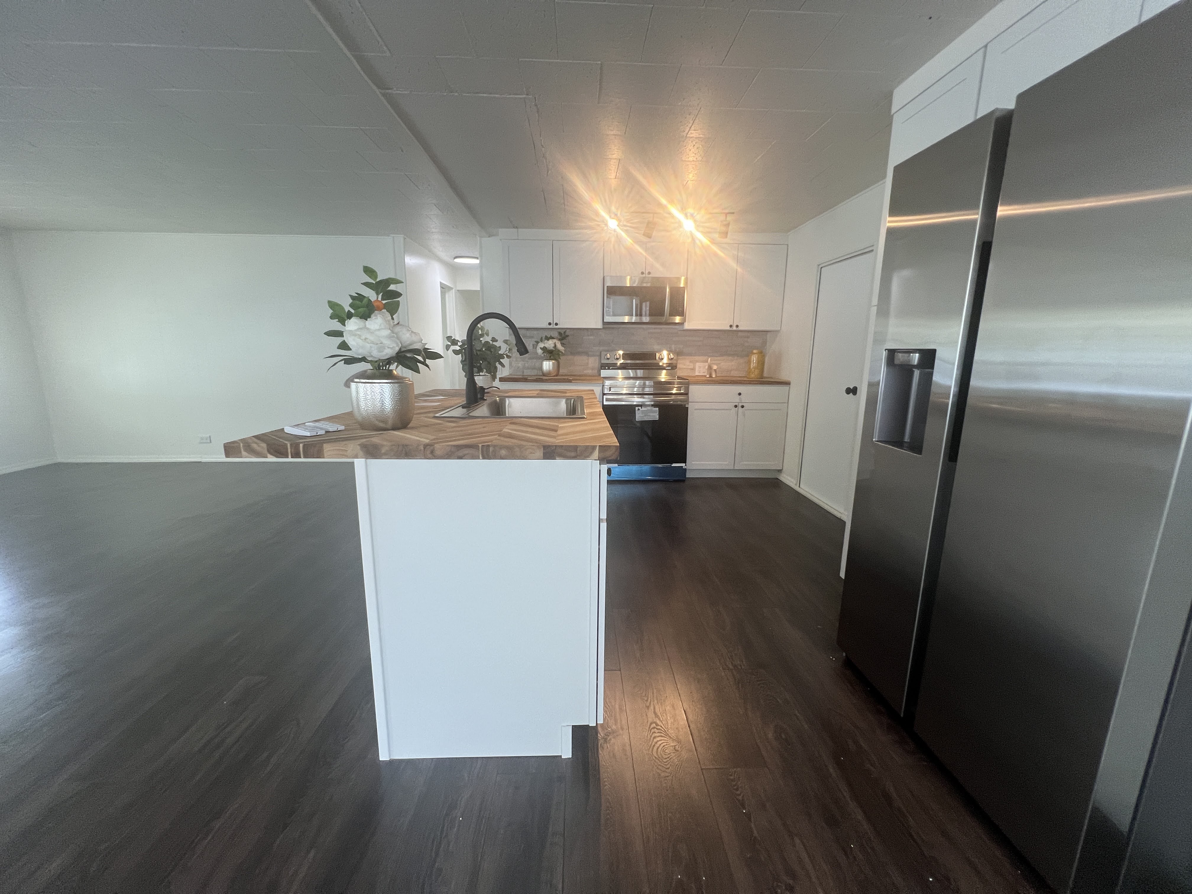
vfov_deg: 89.9
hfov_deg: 106.2
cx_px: 596
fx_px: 448
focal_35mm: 13
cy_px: 447
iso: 160
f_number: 1.8
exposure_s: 1/120
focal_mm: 1.57
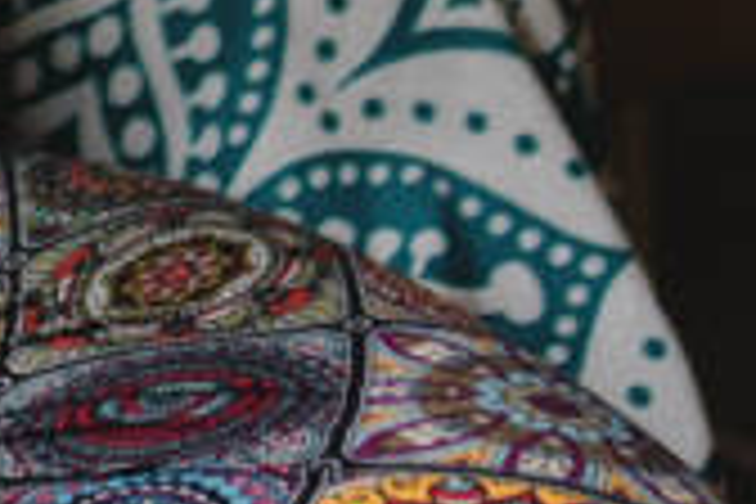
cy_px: -956
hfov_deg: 9.0
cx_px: -828
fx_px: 4473
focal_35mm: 213
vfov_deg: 6.0
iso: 500
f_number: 1.8
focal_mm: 35
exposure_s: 1/125
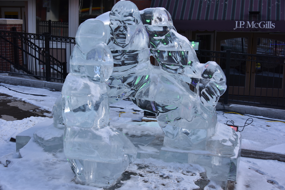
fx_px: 380
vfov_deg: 28.1
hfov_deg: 41.1
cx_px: 142
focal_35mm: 48
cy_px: 95
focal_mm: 48
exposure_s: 1/200
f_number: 7.1
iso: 100
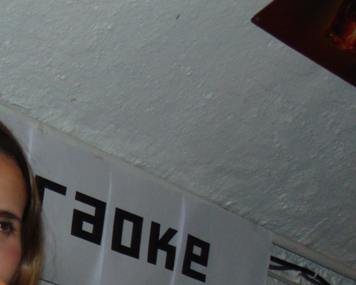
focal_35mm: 160
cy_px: 302
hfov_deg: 11.9
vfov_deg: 9.6
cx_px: -8
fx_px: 1686
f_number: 3.7
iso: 500
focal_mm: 12.8
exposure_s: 1/60
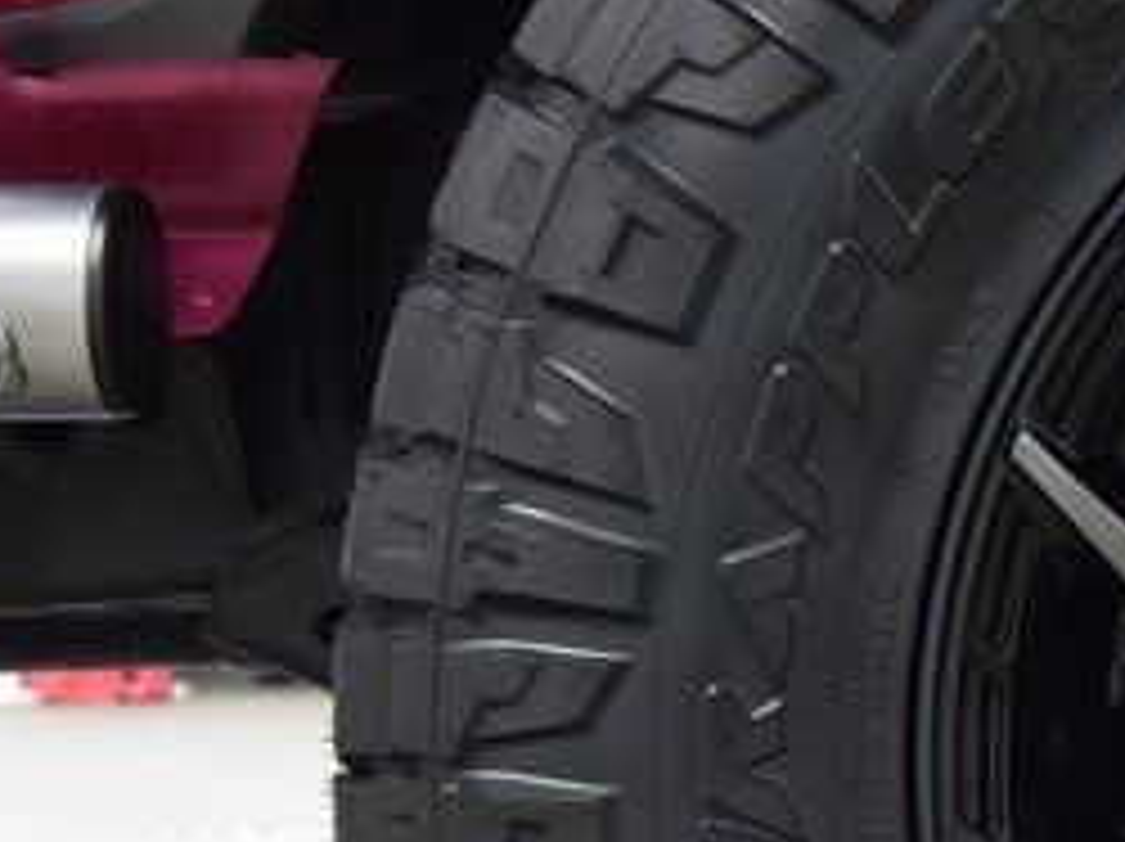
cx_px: 1832
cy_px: 732
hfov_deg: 9.5
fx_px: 6526
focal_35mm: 201
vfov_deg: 7.4
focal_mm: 34
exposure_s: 1/15
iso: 1400
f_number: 6.3
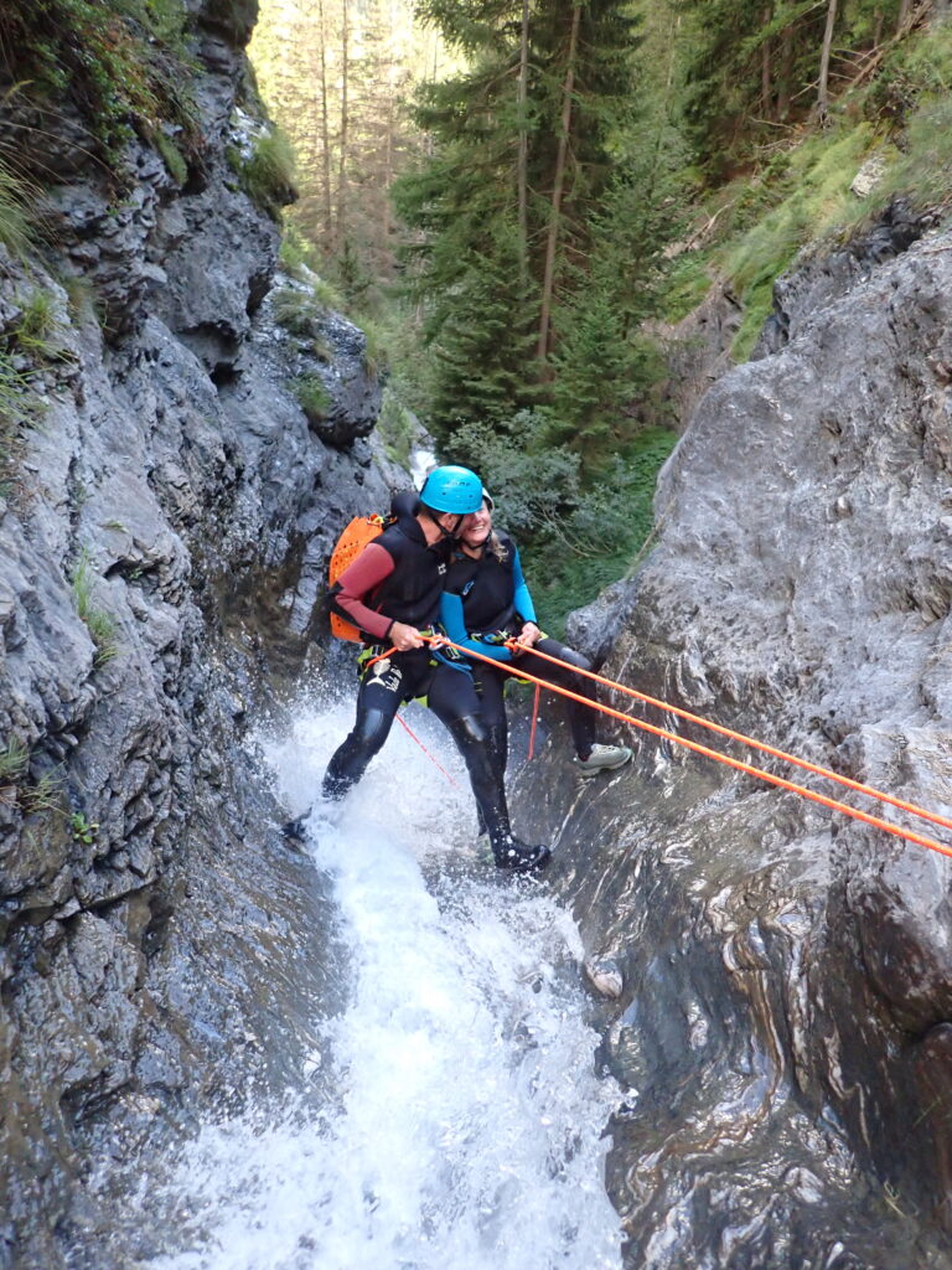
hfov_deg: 54.9
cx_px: 476
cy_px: 635
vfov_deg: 69.4
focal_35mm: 25
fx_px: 917
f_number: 2
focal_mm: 4.5
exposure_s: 1/500
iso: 800
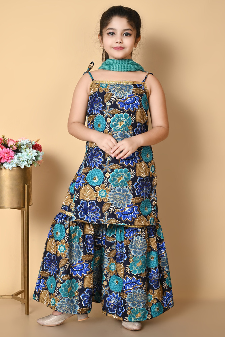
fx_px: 646
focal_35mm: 69
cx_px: 112
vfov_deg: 29.2
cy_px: 168
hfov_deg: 19.8
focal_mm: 69
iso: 320
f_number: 13
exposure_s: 1/160
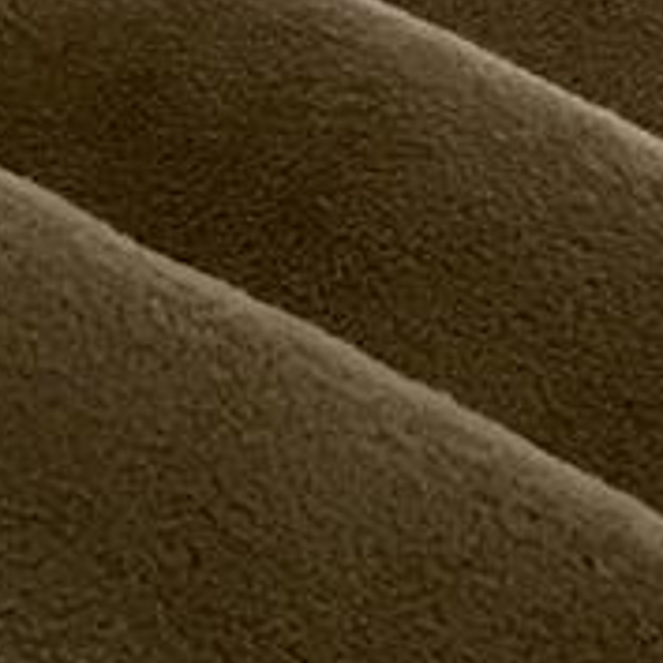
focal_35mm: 174
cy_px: -1154
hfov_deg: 10.0
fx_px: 3770
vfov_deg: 8.7
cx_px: 464
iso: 80
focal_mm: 4.15
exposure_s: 1/30
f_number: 2.2
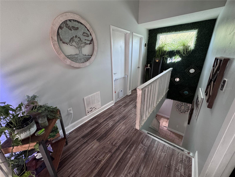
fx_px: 95
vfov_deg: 85.7
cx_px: 118
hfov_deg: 102.1
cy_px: 88
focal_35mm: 14
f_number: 2.2
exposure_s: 1/60
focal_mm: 2.22
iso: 400
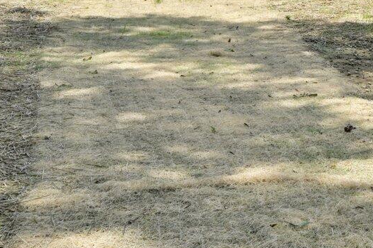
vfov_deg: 15.2
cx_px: 548
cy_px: -43
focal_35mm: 87
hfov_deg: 20.3
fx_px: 900
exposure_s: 1/400
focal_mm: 22.5
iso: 100
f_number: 8
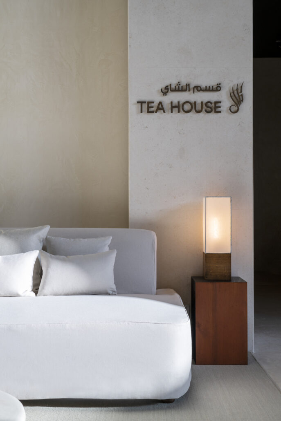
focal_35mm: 50
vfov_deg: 39.6
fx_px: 585
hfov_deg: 27.0
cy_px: 210
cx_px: 140
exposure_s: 1/80
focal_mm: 50
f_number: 5.6
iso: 100
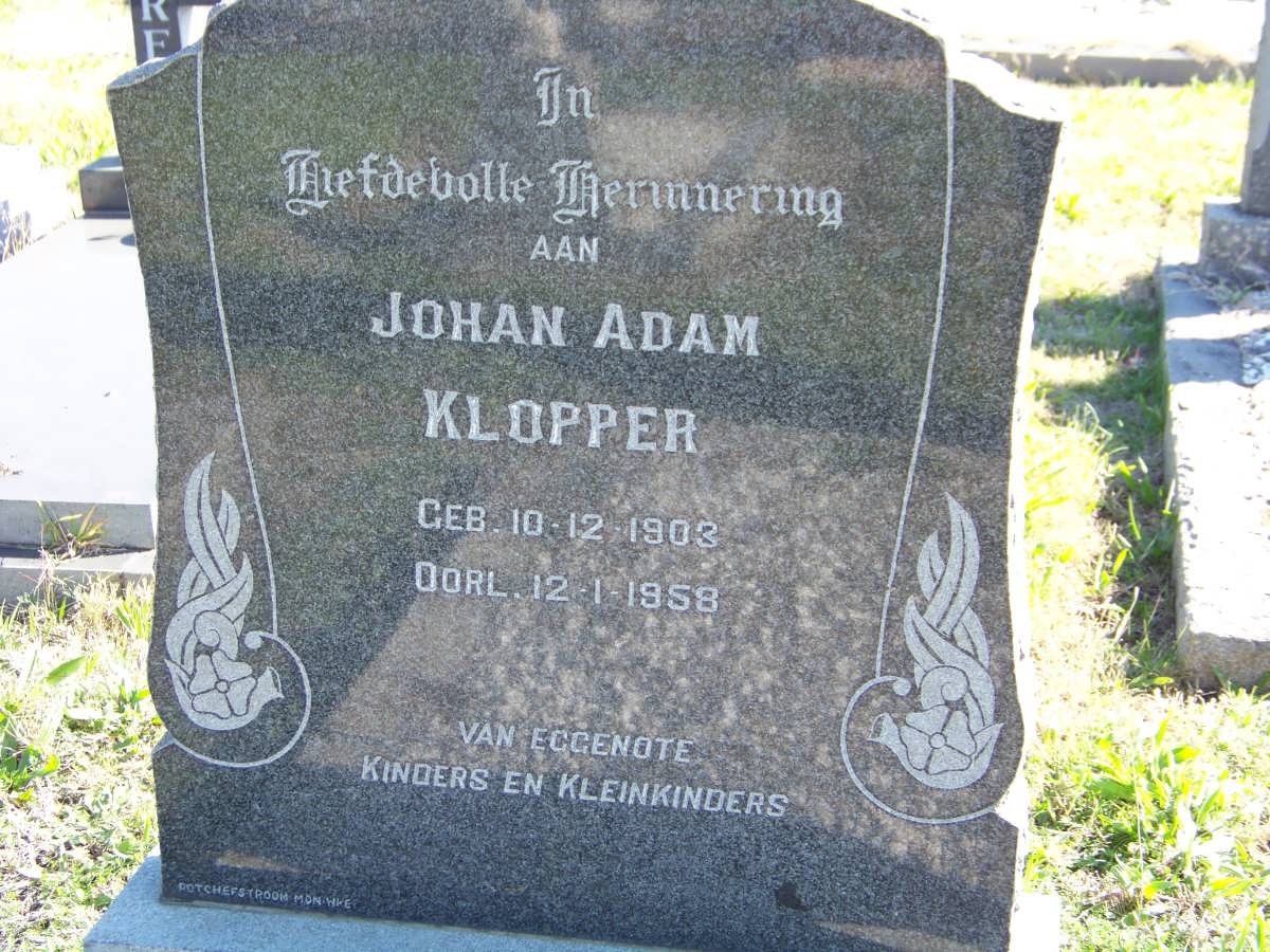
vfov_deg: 23.7
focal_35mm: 62
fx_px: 2275
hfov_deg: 31.2
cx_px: 635
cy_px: 476
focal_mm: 10.5
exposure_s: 1/100
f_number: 3.2
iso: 64
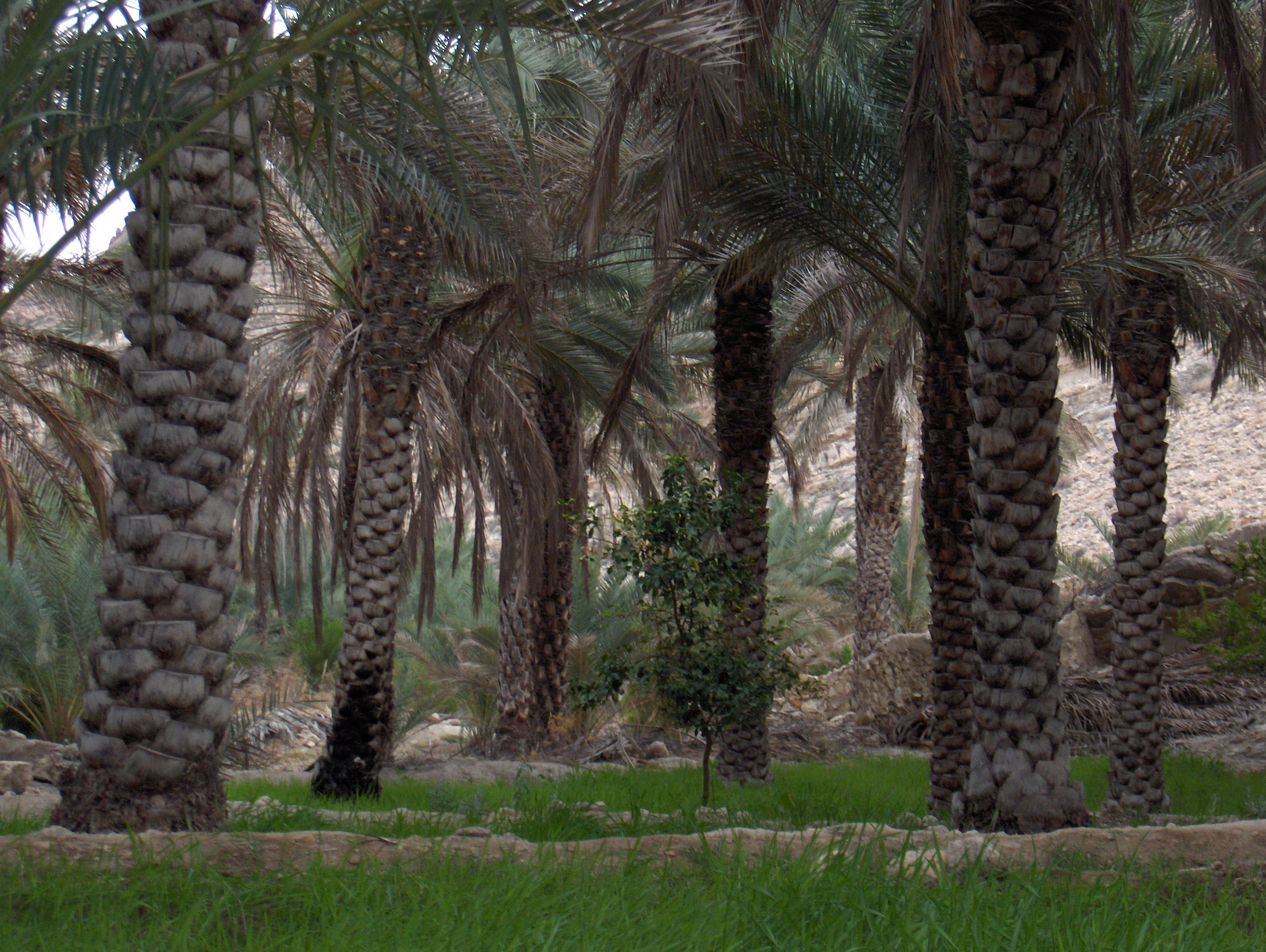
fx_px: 3149
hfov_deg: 22.7
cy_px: 476
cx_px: 633
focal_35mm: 86
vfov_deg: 17.2
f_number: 3.9
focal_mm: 17.5
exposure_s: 1/90
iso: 100
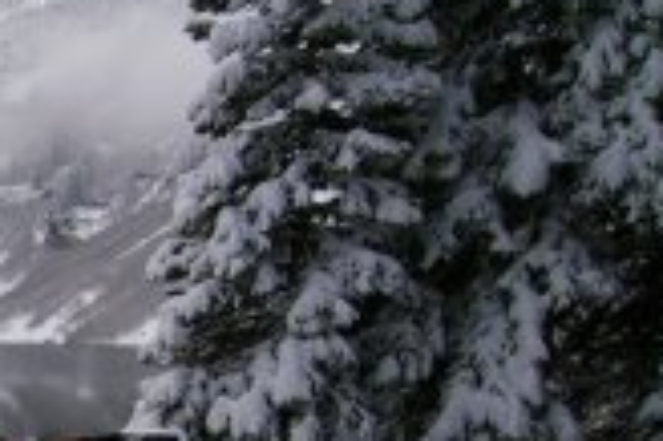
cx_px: -239
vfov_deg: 20.5
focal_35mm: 64
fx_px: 1177
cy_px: 451
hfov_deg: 26.0
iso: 200
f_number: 6.7
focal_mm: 14
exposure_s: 1/125
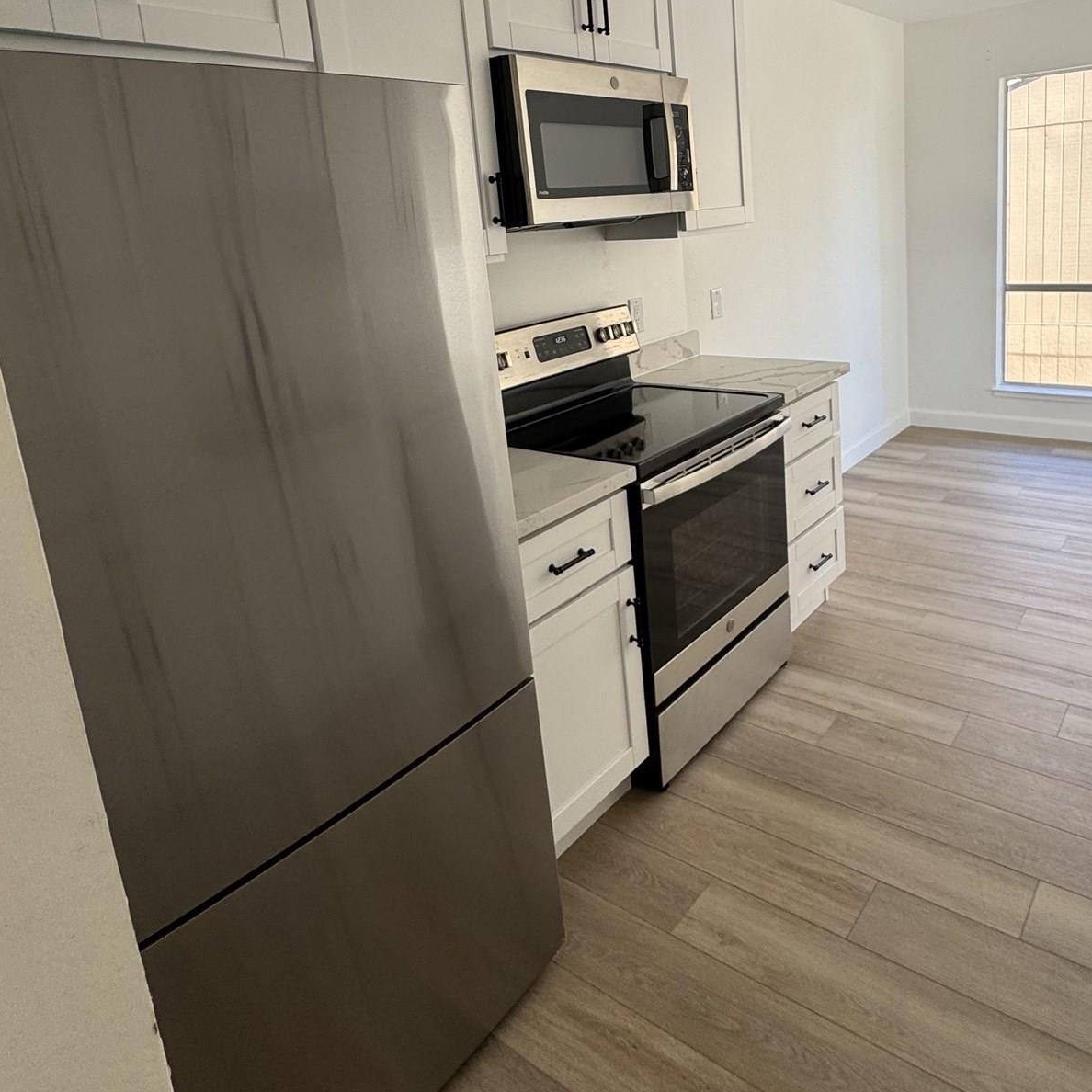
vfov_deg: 63.6
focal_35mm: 24
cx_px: 674
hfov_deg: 64.2
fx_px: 857
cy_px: 376
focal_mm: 2.22
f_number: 2.2
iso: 50
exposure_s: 1/99
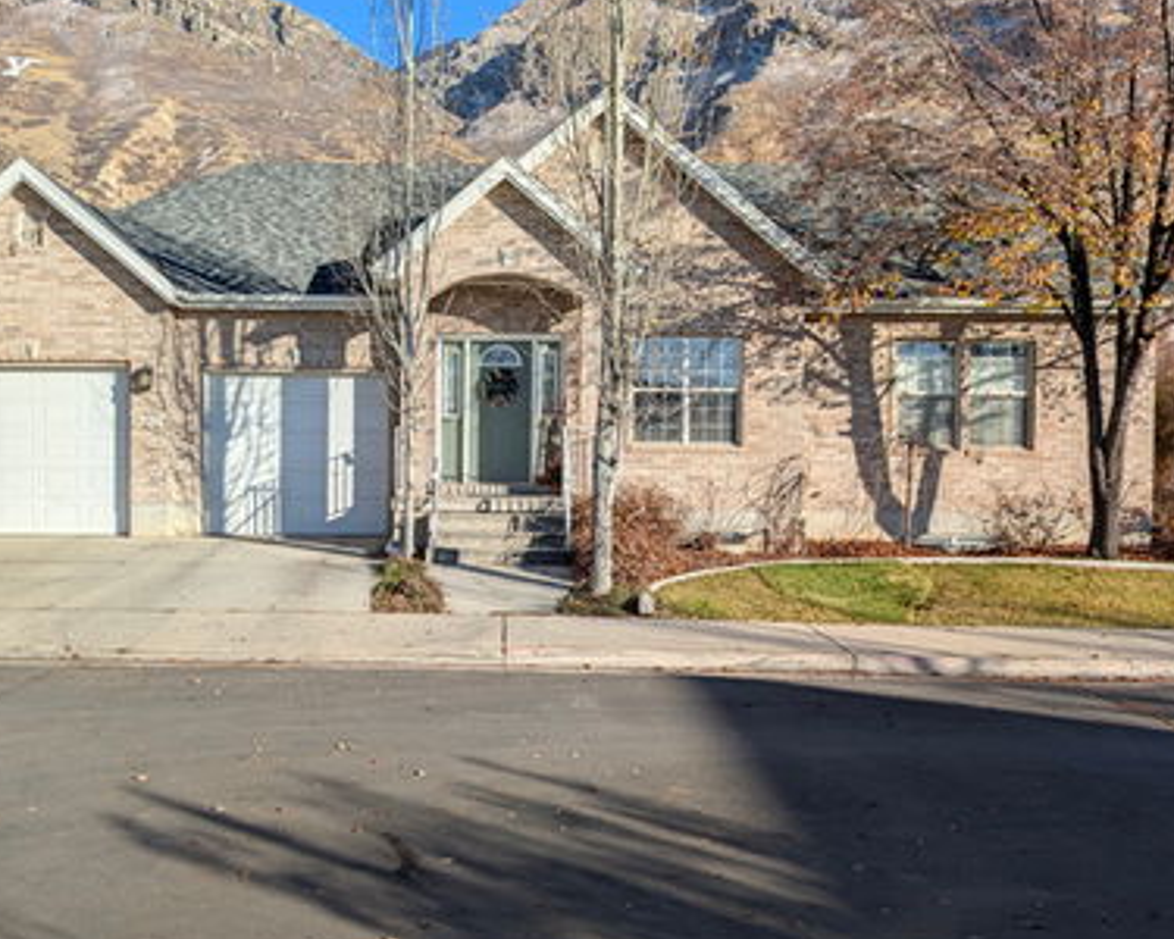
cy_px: 484
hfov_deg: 55.1
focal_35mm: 32
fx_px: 1112
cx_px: 451
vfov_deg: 45.8
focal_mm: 6.9
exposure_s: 1/1080
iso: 19
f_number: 1.68
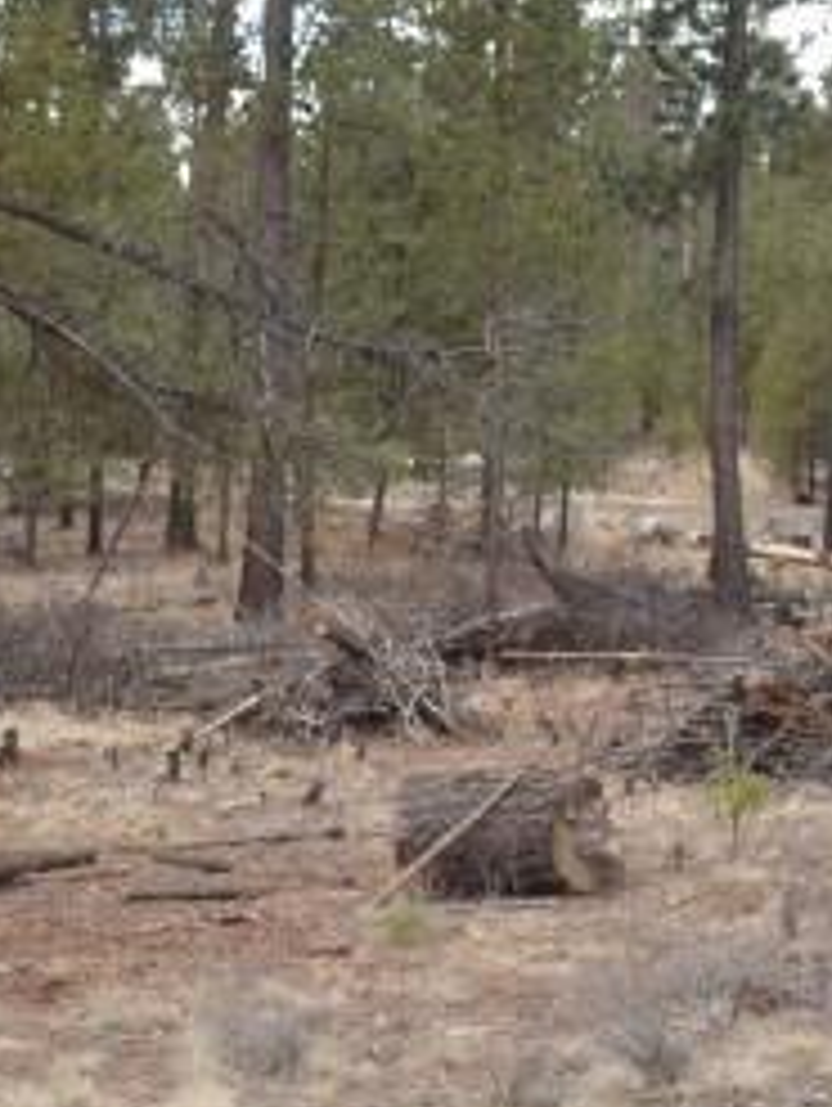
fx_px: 2431
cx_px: 738
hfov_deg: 19.1
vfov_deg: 25.4
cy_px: 315
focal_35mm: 76
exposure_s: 1/160
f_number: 4
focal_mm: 18
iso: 100
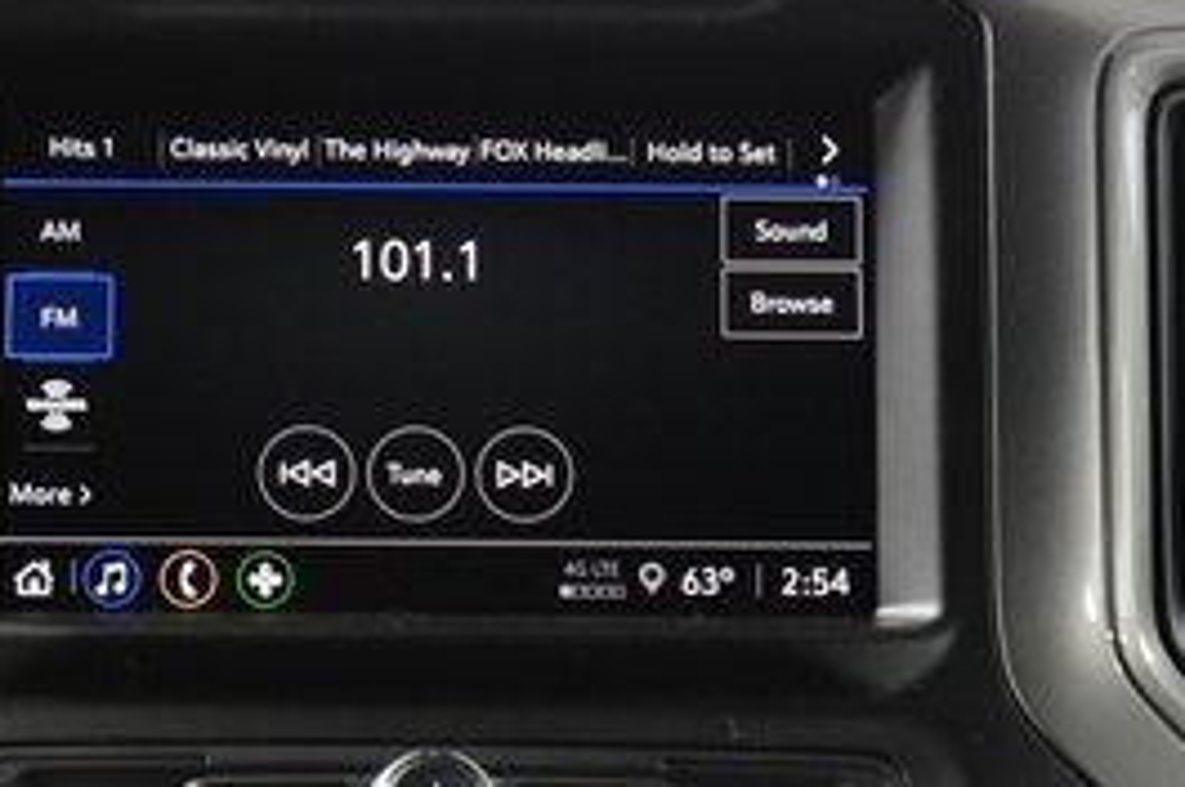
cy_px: 351
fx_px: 8350
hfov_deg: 8.1
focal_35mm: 254
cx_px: 411
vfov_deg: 5.4
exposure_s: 1/30
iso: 3200
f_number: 4.5
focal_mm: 70
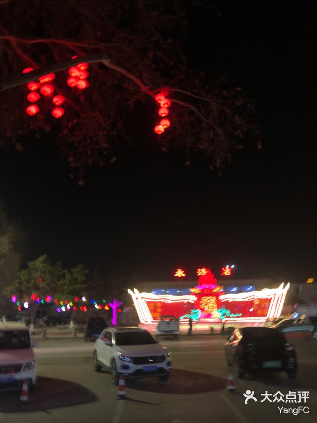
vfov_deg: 63.4
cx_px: 158
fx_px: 342
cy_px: 212
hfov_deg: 49.7
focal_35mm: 28
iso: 500
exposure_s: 1/33
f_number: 1.8
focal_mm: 4
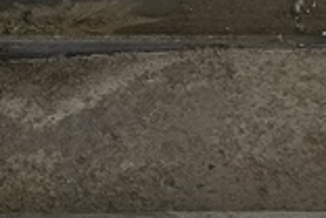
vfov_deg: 8.7
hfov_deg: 12.9
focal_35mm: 157
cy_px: 124
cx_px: -29
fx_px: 1422
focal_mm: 4.11
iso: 78
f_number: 1.6
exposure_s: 1/50
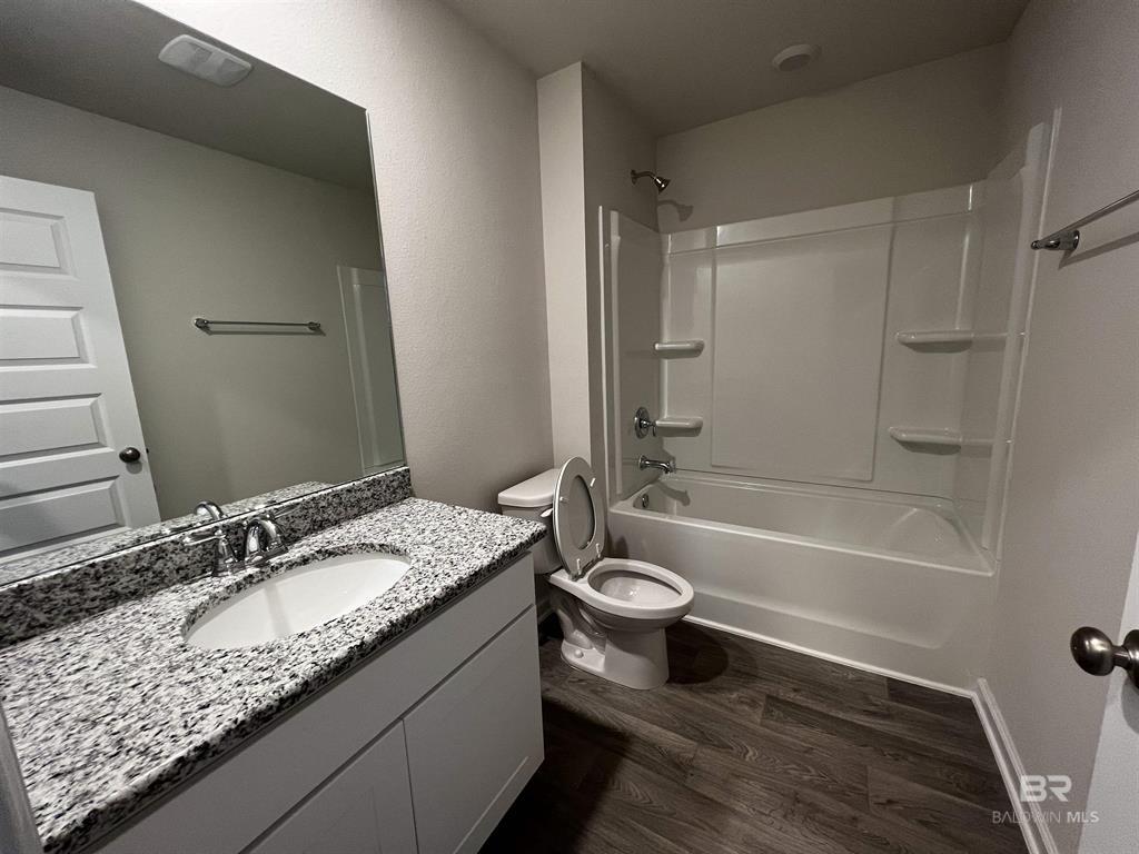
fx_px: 428
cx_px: 570
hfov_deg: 106.2
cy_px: 427
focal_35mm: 13
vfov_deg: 89.9
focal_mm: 1.57
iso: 200
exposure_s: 1/60
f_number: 1.8
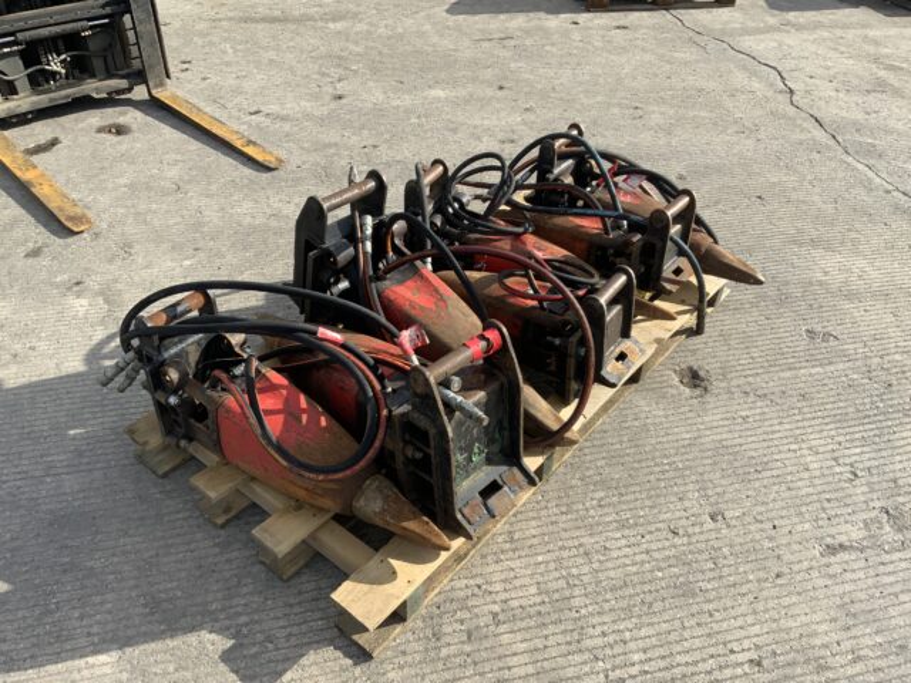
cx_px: 456
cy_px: 342
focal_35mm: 29
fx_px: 763
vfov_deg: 48.2
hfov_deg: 61.7
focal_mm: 3
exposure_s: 1/1098
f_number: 1.8
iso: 16
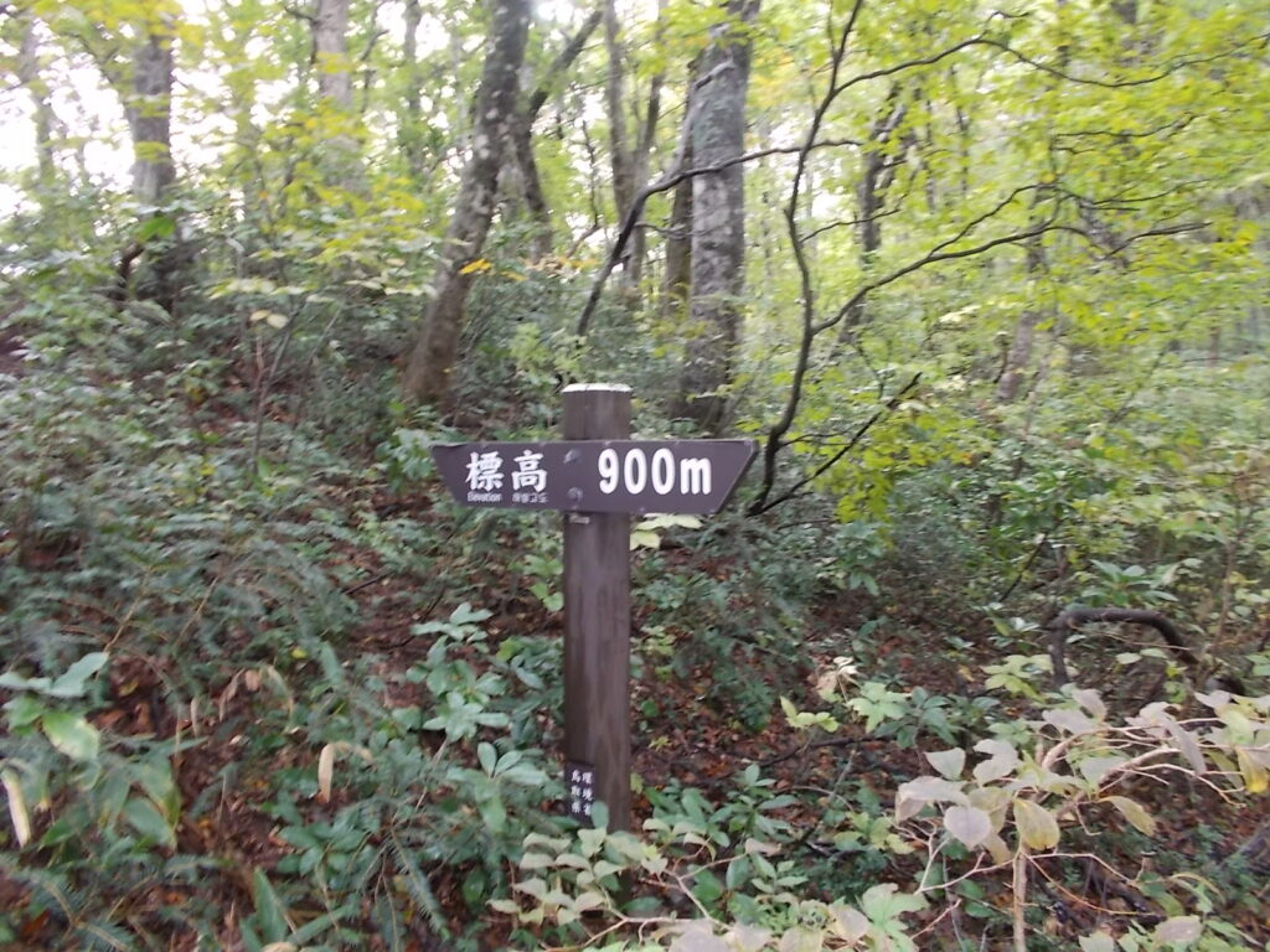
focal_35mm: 26
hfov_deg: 67.3
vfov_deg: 53.1
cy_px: 476
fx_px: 954
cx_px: 635
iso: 200
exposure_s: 1/25
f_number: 3.2
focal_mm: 4.6
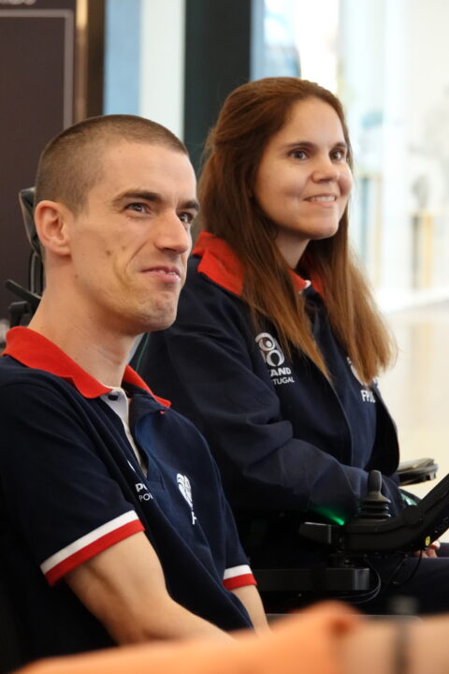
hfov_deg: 8.1
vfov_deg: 12.1
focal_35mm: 170
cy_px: 337
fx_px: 3180
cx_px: 224
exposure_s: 1/60
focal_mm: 62.39
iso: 2000
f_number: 4
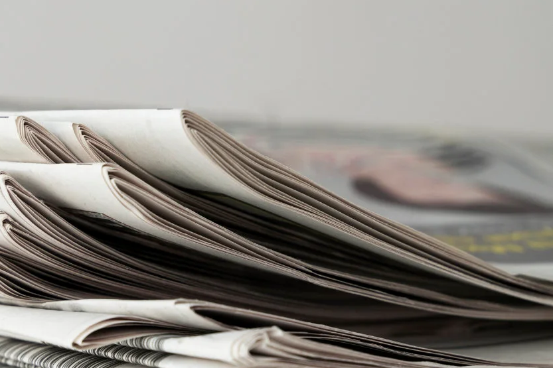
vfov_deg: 10.1
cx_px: 56
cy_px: 241
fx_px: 2073
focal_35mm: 135
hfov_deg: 15.0
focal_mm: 75
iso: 400
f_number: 6.3
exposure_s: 1/160
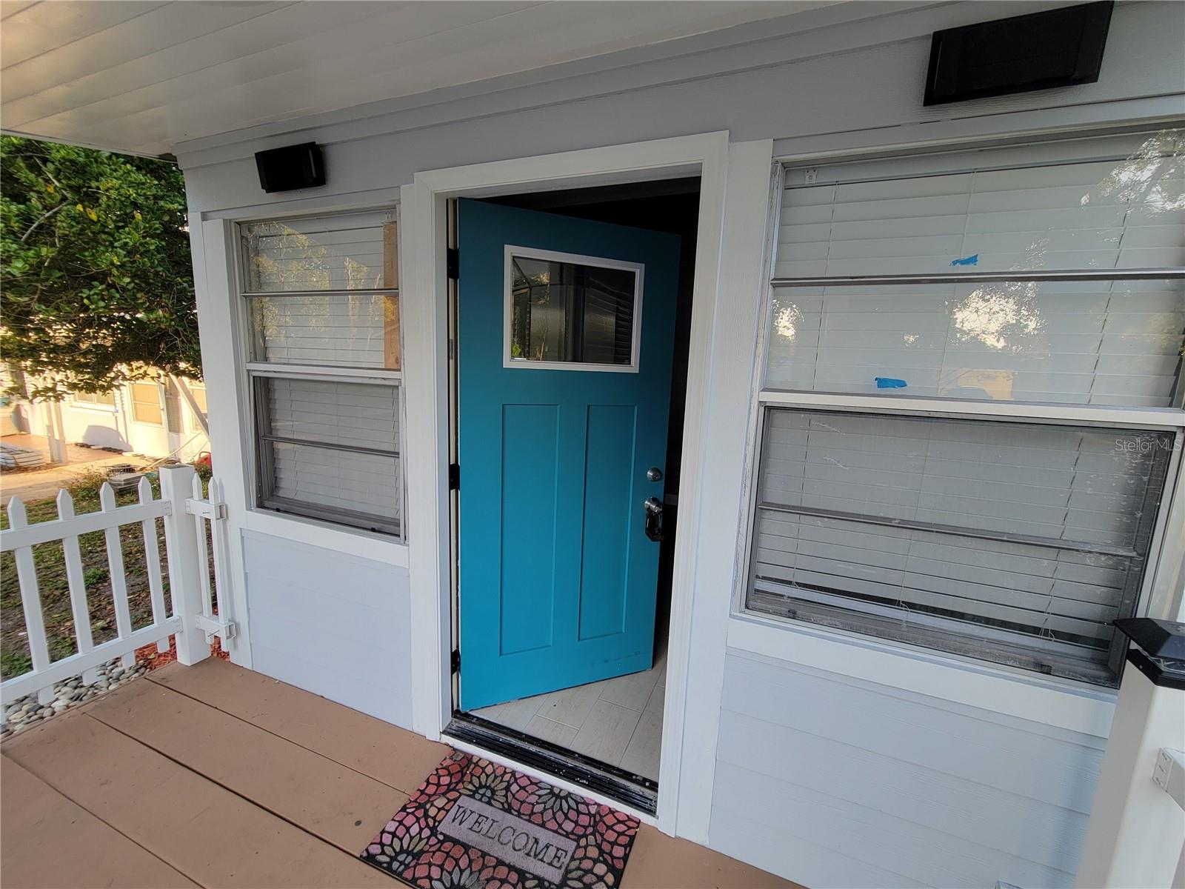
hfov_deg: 106.2
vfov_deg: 89.9
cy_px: 444
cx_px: 592
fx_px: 445
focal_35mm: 13
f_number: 2.2
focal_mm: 2.2
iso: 50
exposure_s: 1/120
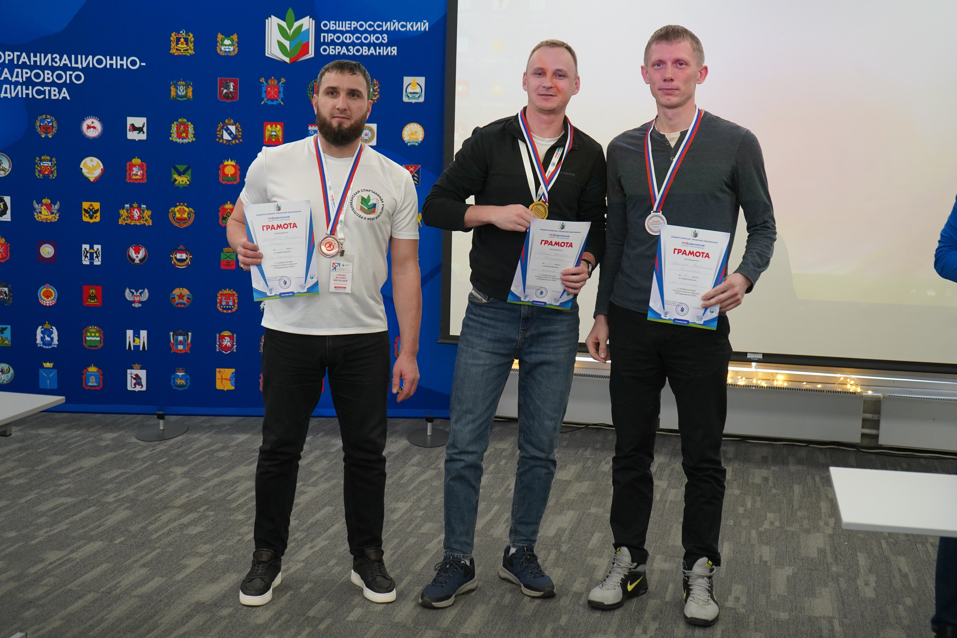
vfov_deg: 28.7
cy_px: 319
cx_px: 478
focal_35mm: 47
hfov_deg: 41.9
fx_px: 1249
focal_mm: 47
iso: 1600
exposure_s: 1/160
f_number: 4.5
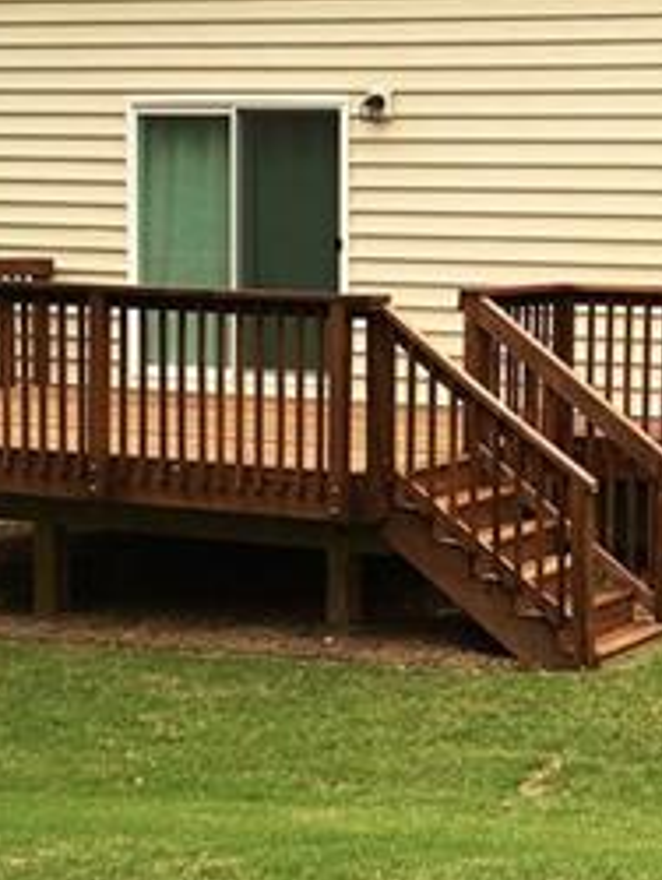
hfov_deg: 16.2
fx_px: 2266
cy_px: 440
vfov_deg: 22.0
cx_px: 687
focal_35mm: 89
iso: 25
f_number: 2.2
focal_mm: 4.15
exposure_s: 1/541
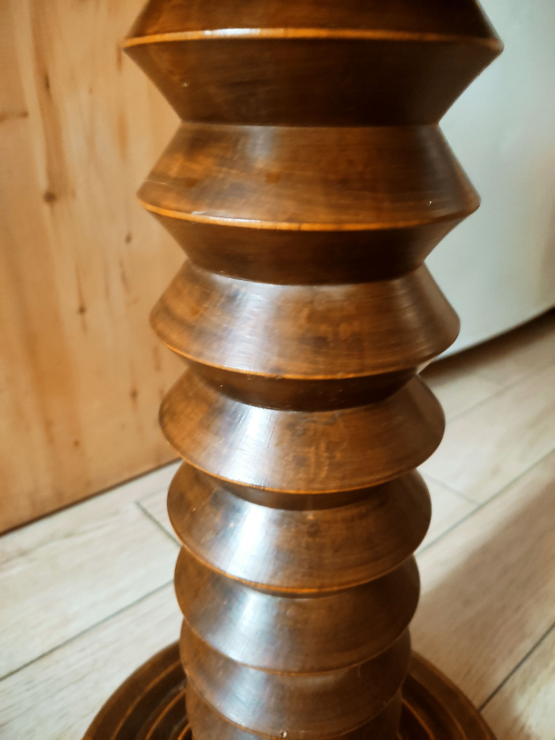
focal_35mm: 26
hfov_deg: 53.1
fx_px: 556
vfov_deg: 67.3
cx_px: 278
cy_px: 370
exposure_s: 1/17
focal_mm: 4.74
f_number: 1.79
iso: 1911
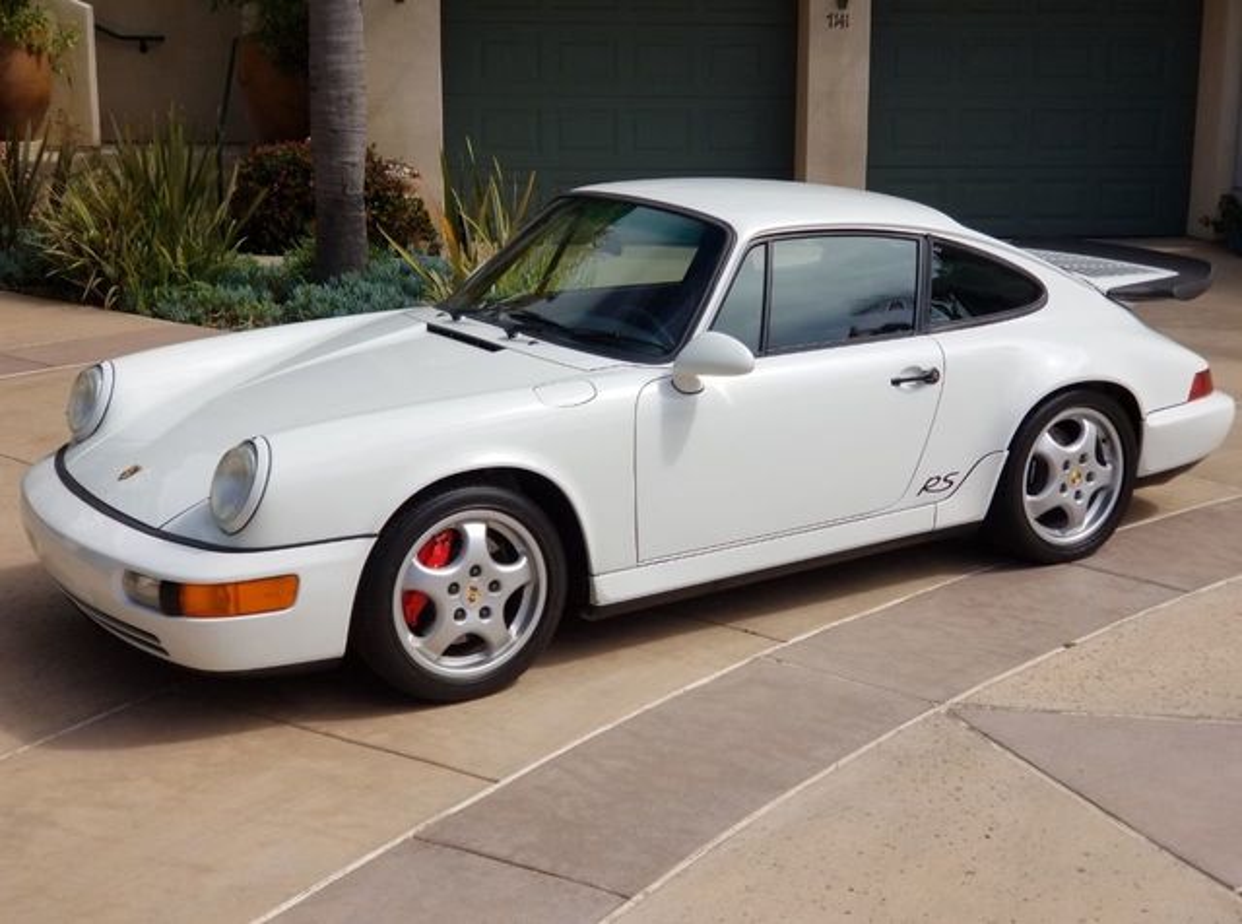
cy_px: 462
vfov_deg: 27.9
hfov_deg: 36.9
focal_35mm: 52
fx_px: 1860
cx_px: 621
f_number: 2.4
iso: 25
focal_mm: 6
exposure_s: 1/1014
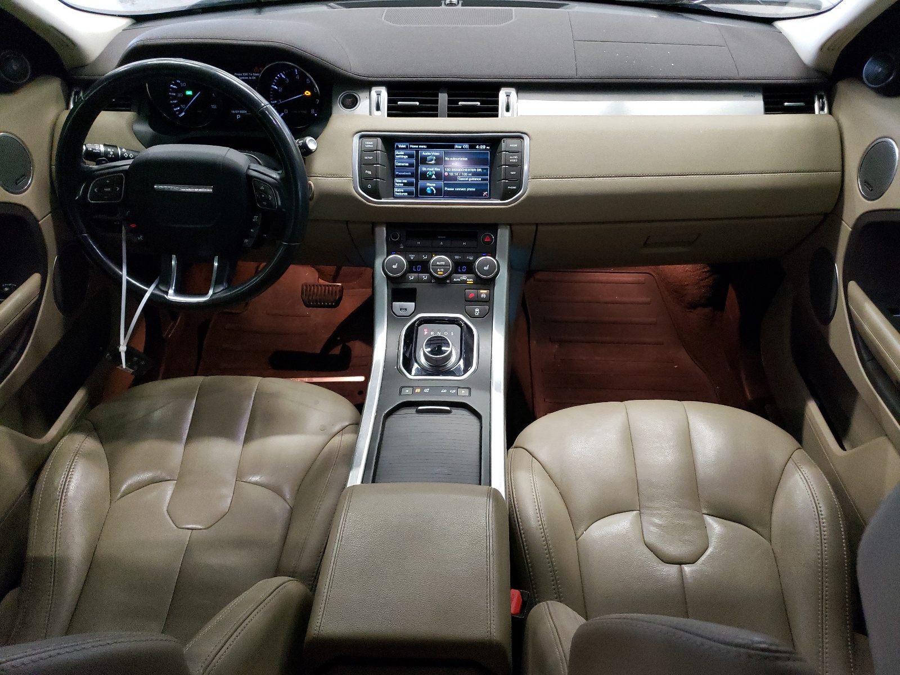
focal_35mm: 26
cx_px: 450
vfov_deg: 53.1
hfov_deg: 67.3
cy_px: 338
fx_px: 676
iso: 448
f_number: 1.5
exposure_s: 1/33
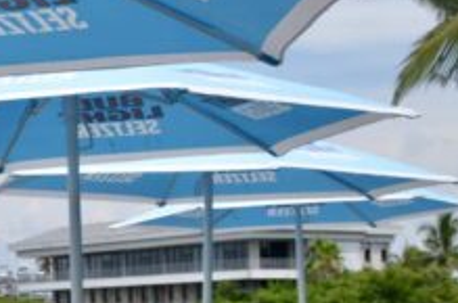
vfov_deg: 11.0
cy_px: 330
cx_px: -192
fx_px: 1561
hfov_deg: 15.6
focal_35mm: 123
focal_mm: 28
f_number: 7.1
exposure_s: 1/200
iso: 200
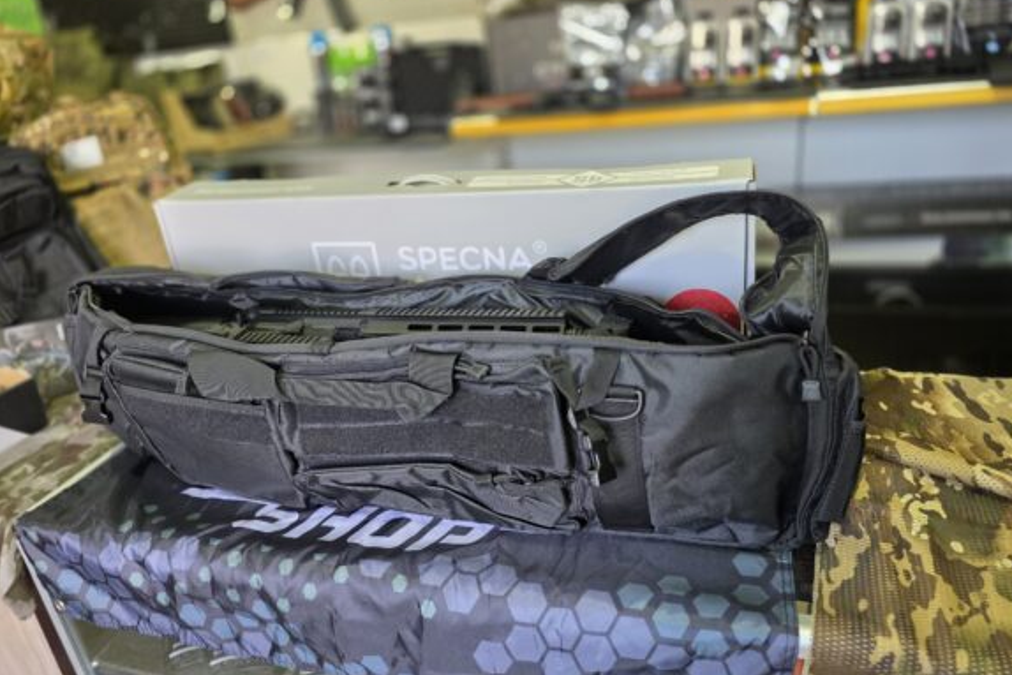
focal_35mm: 25
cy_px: 314
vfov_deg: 51.3
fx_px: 703
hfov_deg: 71.5
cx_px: 497
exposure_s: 1/100
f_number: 1.7
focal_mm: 6.3
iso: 400
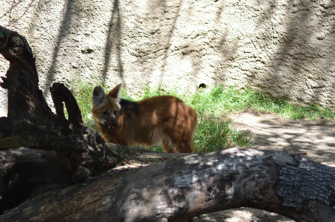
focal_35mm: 150
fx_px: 1393
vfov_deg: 9.1
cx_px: 168
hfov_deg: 13.7
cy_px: 111
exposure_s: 1/400
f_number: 5
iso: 400
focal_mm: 100
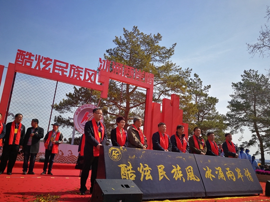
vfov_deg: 51.4
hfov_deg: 65.3
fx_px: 211
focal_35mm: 27
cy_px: 101
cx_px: 135
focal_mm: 3.95
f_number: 2.2
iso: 50
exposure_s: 1/1224
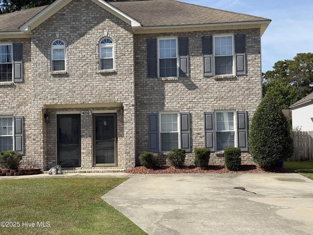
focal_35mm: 48
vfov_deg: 30.3
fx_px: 434
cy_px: 118
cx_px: 156
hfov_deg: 39.7
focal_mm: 6.76
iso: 64
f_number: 1.78
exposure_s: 1/4587
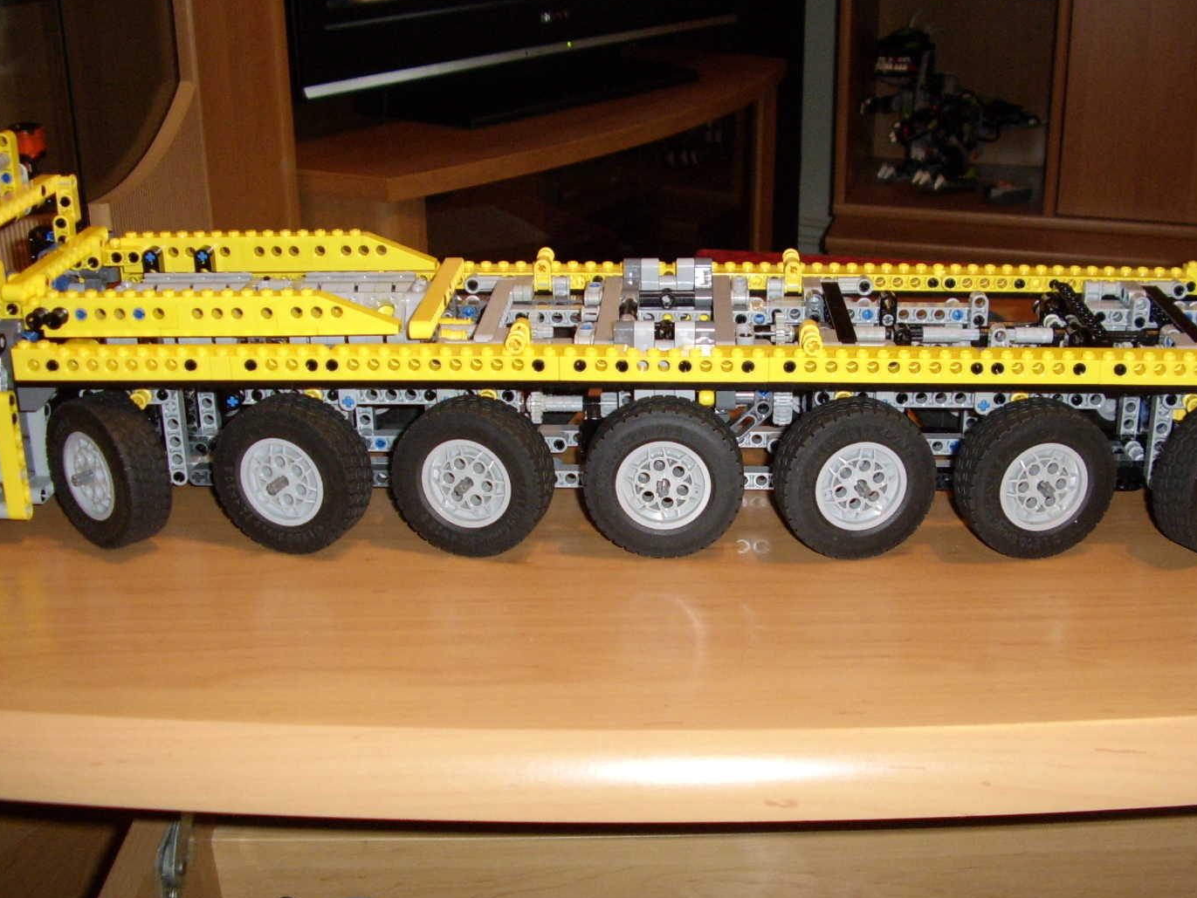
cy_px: 462
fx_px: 1211
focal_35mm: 35
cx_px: 664
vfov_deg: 40.7
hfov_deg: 52.5
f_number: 2.9
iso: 183
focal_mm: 5.8
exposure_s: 1/30
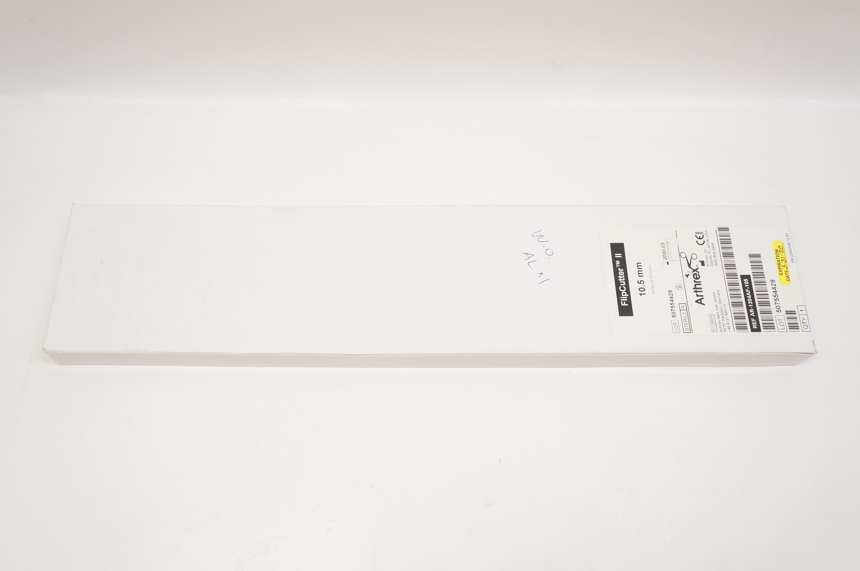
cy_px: 286
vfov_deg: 41.6
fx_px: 752
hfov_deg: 59.5
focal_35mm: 32
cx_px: 430
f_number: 7.1
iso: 800
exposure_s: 1/100
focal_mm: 21
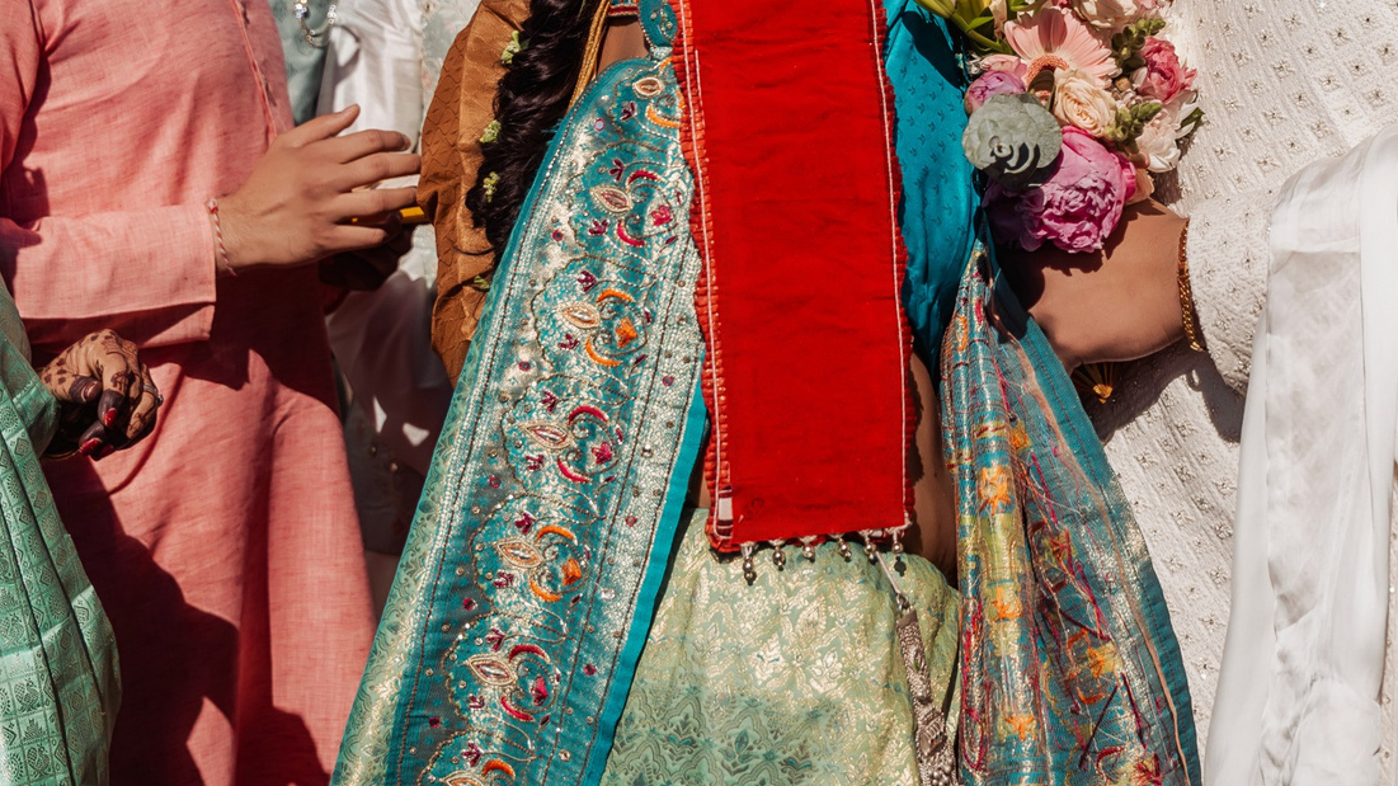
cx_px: 1275
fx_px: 3584
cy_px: -98
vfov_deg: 12.3
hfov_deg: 21.5
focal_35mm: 97
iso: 100
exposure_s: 1/2500
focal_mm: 39.7
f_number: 4
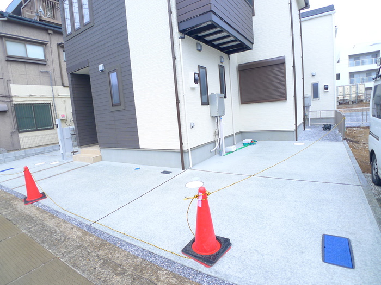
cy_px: 142
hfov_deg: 71.6
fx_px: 264
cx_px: 190
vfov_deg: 56.8
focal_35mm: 24
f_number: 2.5
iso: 80
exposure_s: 1/100
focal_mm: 5.1
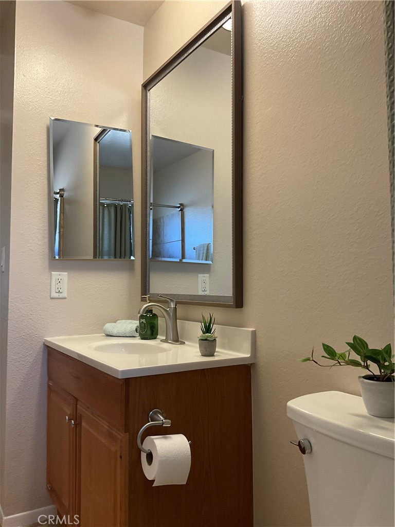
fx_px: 441
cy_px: 264
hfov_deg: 48.2
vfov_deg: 61.7
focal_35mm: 29
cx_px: 198
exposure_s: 1/60
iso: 100
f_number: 1.8
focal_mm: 3
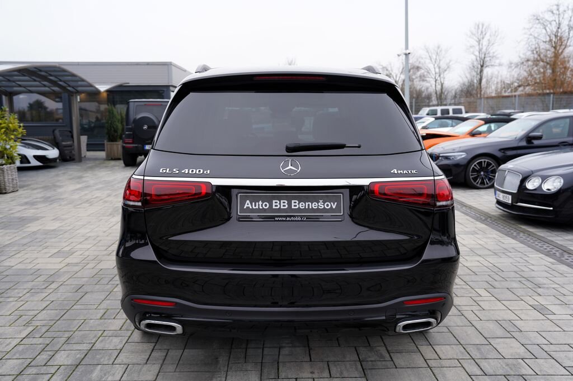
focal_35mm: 33
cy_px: 190
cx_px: 286
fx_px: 525
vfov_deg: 39.9
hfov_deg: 57.2
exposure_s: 1/80
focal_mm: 33
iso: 100
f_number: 4
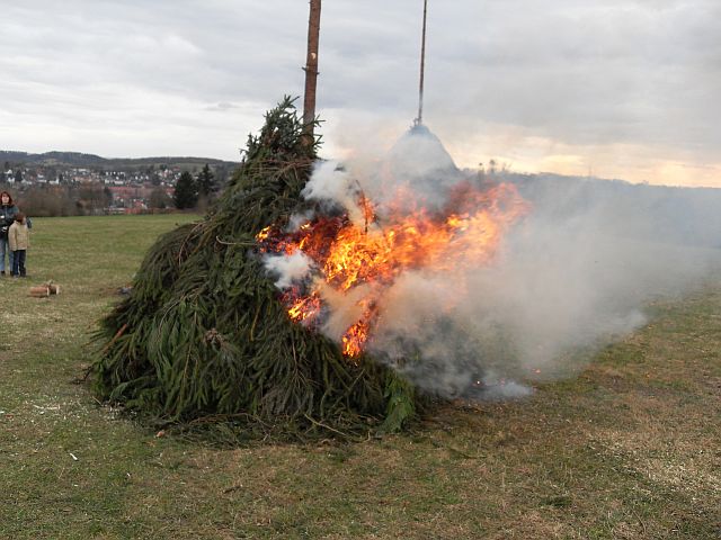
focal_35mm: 34
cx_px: 360
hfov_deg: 54.0
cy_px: 270
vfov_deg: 41.8
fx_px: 708
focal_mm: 6.3
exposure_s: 1/125
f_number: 2.8
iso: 80
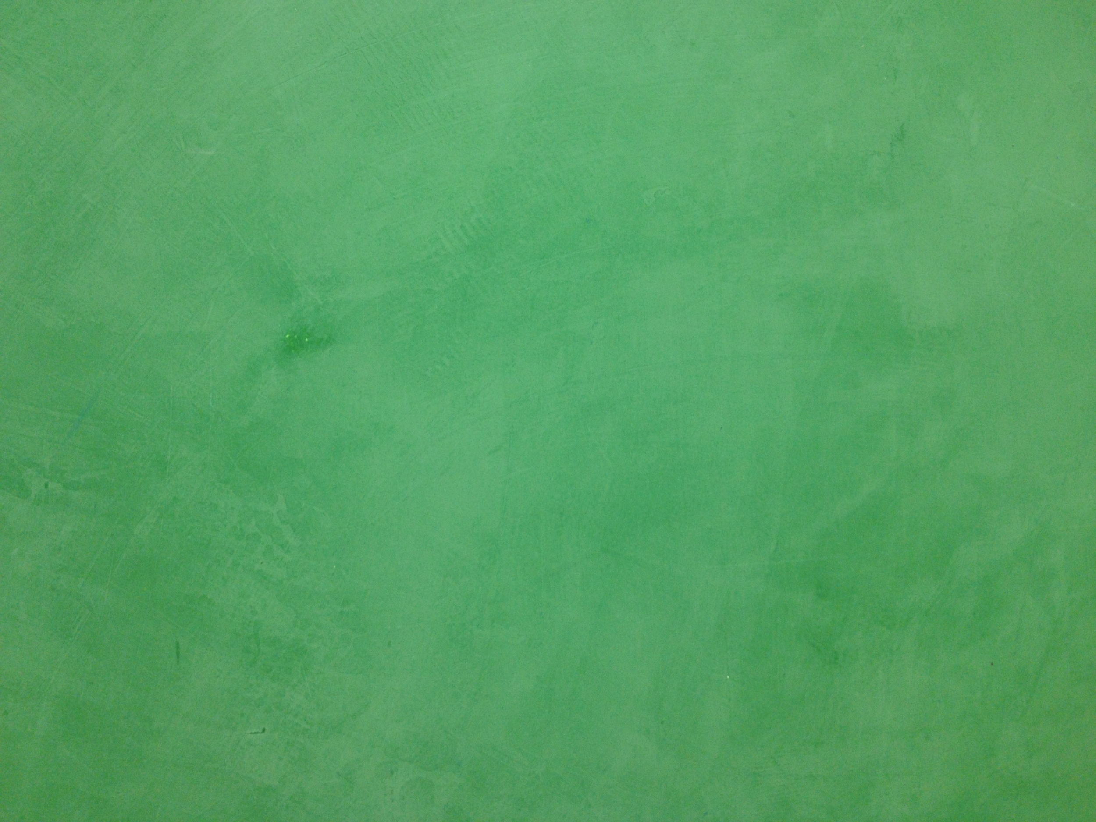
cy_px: 411
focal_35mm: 35
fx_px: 1108
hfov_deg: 52.6
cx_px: 548
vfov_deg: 40.7
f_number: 2.4
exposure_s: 1/20
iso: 80
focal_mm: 4.28
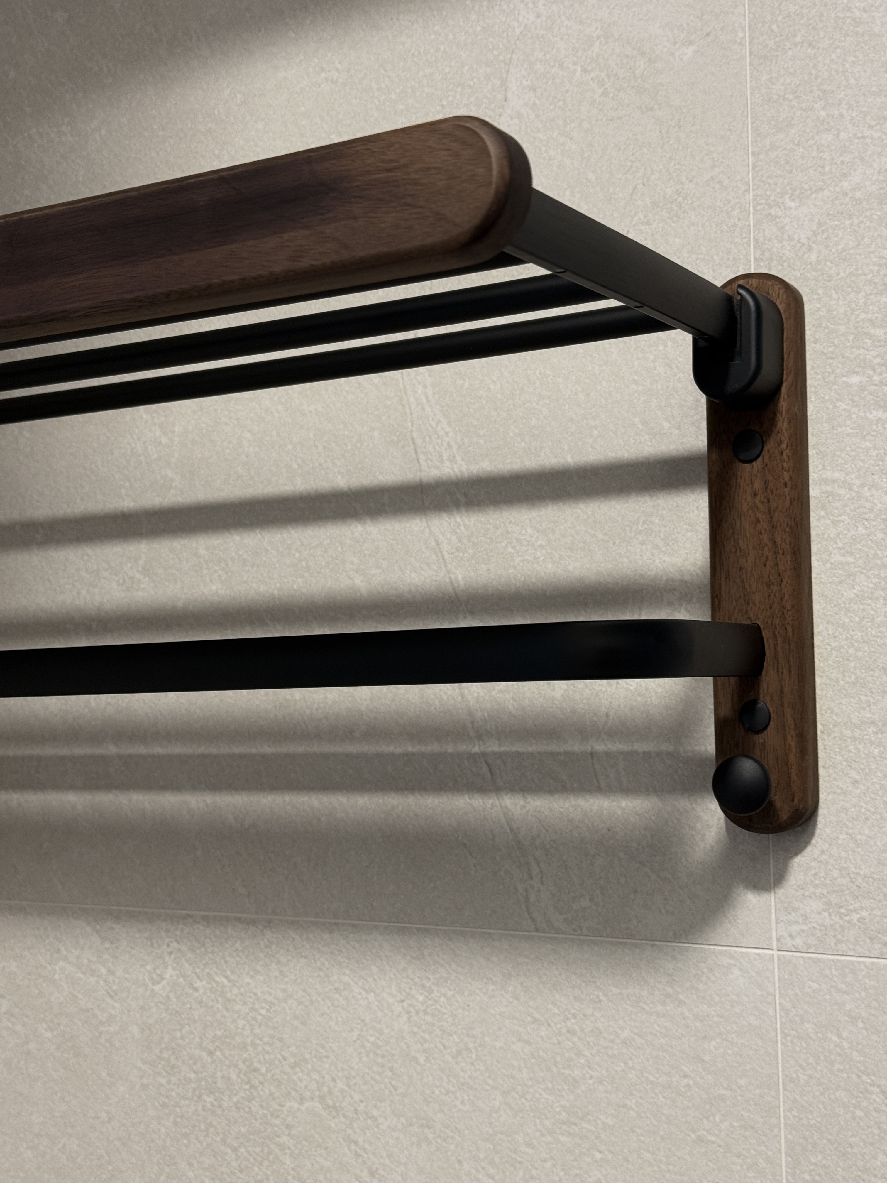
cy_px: 592
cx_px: 444
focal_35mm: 48
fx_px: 1640
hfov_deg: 30.3
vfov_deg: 39.7
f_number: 1.78
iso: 125
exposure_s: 1/50
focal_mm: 6.76
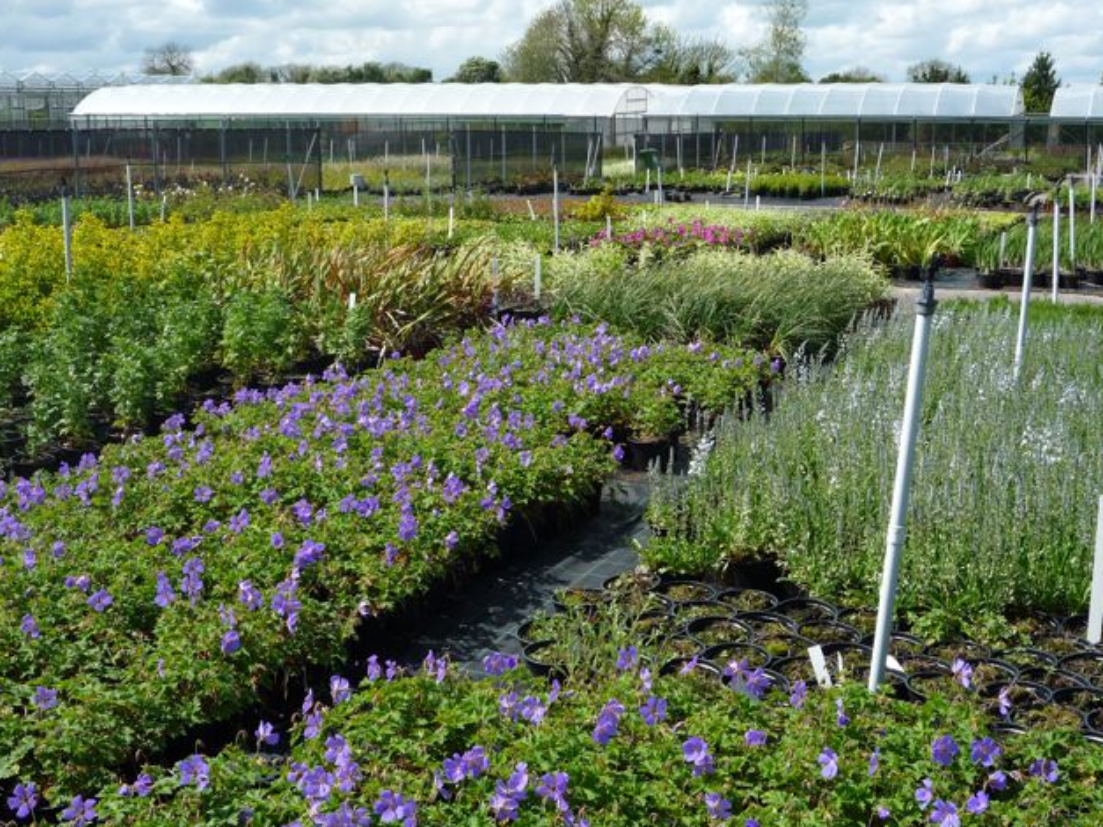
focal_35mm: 48
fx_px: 1529
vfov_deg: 30.3
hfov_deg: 39.7
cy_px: 421
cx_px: 556
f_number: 5
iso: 100
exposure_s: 1/320
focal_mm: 8.2
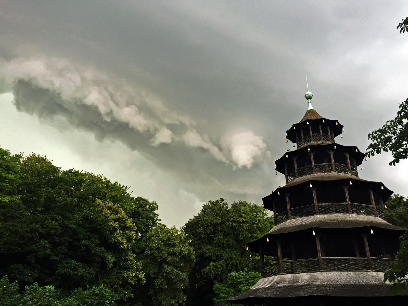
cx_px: 204
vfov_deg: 48.2
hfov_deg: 61.7
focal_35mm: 29
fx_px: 342
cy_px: 153
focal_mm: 4.15
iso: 40
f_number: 2.2
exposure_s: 1/33
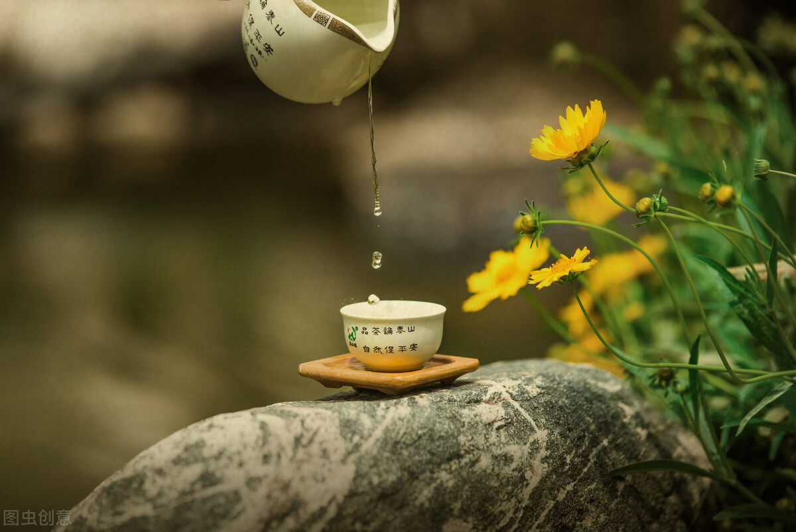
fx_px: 3760
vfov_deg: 8.1
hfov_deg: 12.1
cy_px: 266
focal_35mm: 170
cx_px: 398
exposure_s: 1/6400
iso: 500
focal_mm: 170
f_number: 2.8
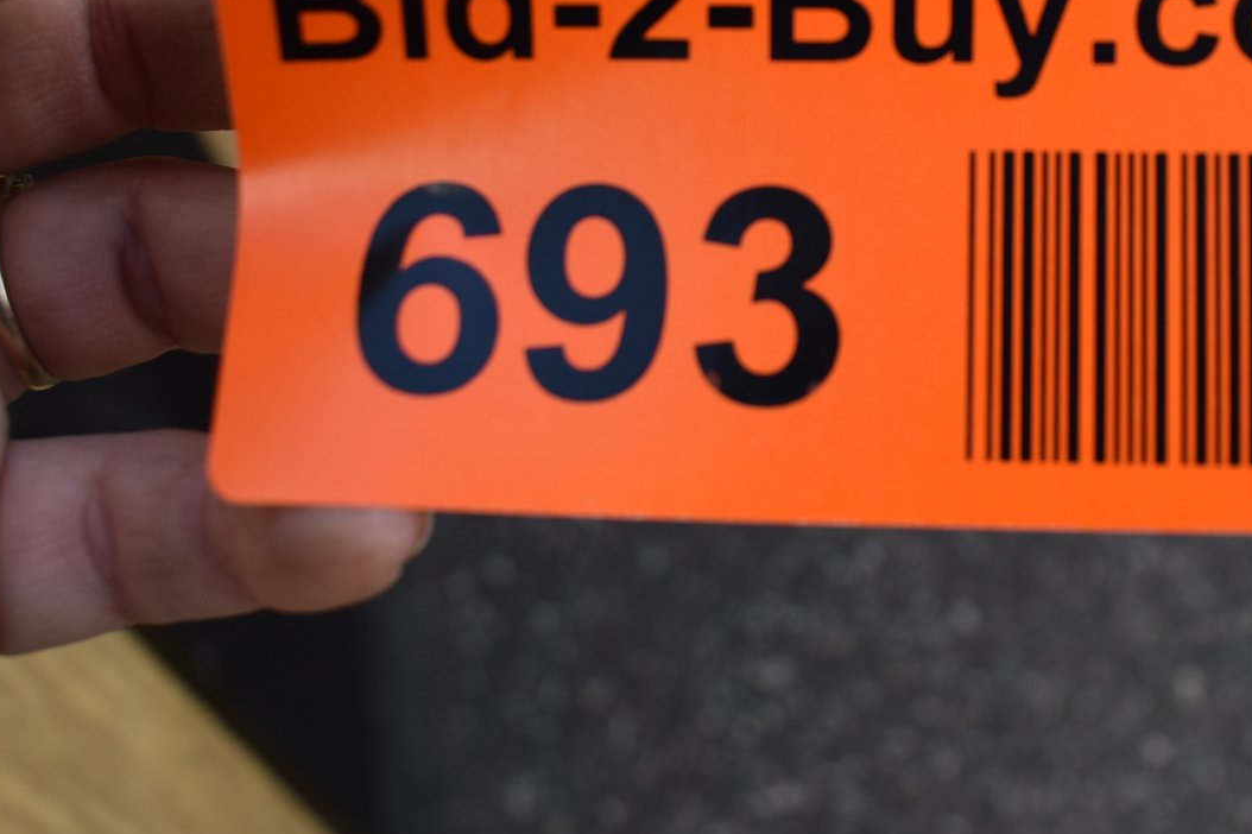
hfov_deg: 38.4
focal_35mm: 51
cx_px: 885
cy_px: 251
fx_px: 1766
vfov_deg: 26.4
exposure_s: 1/250
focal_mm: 21
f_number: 5.6
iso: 220
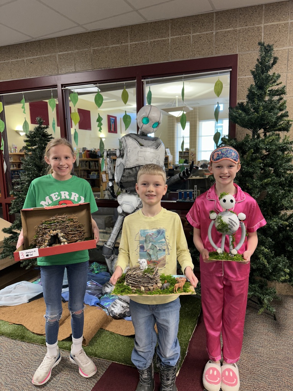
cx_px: 146
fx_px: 271
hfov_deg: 56.8
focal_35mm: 24
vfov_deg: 71.6
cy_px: 196
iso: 320
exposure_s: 1/60
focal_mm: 6.86
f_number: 1.78
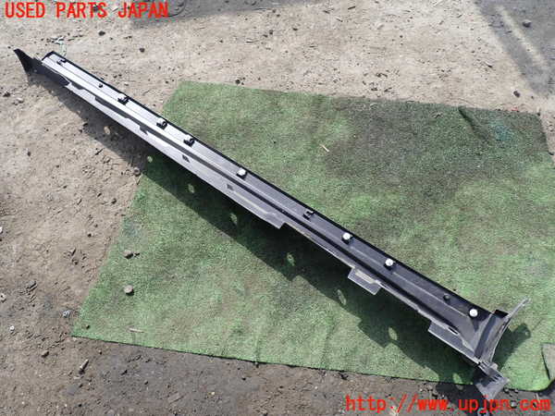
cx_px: 278
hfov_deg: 69.4
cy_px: 208
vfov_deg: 54.9
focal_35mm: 25
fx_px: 401
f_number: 2.8
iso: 100
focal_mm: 4.5
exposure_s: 1/500
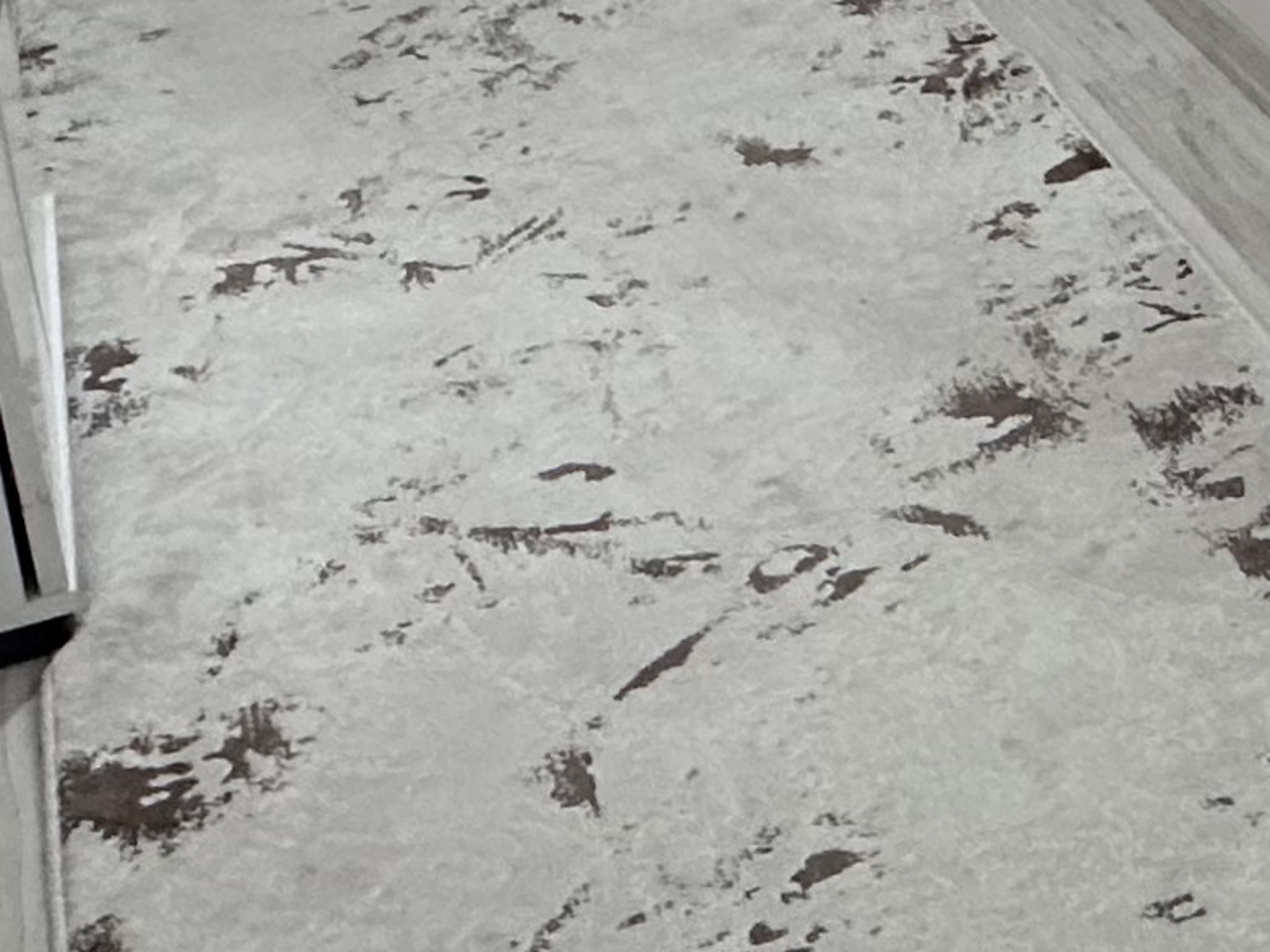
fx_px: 2642
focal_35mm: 72
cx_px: 1753
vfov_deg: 18.8
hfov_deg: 23.2
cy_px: -311
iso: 250
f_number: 2.2
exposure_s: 1/50
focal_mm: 2.22
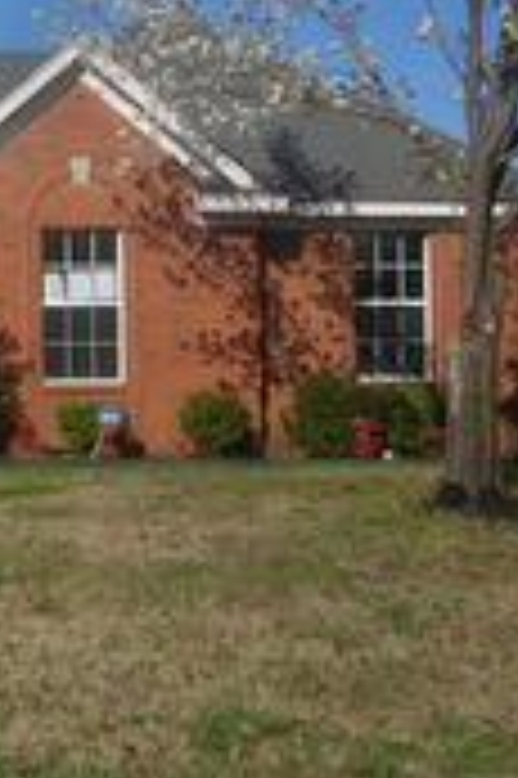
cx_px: -198
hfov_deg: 17.2
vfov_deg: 27.7
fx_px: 1579
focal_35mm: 73
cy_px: 360
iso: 50
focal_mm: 5.8
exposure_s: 1/506
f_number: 5.6
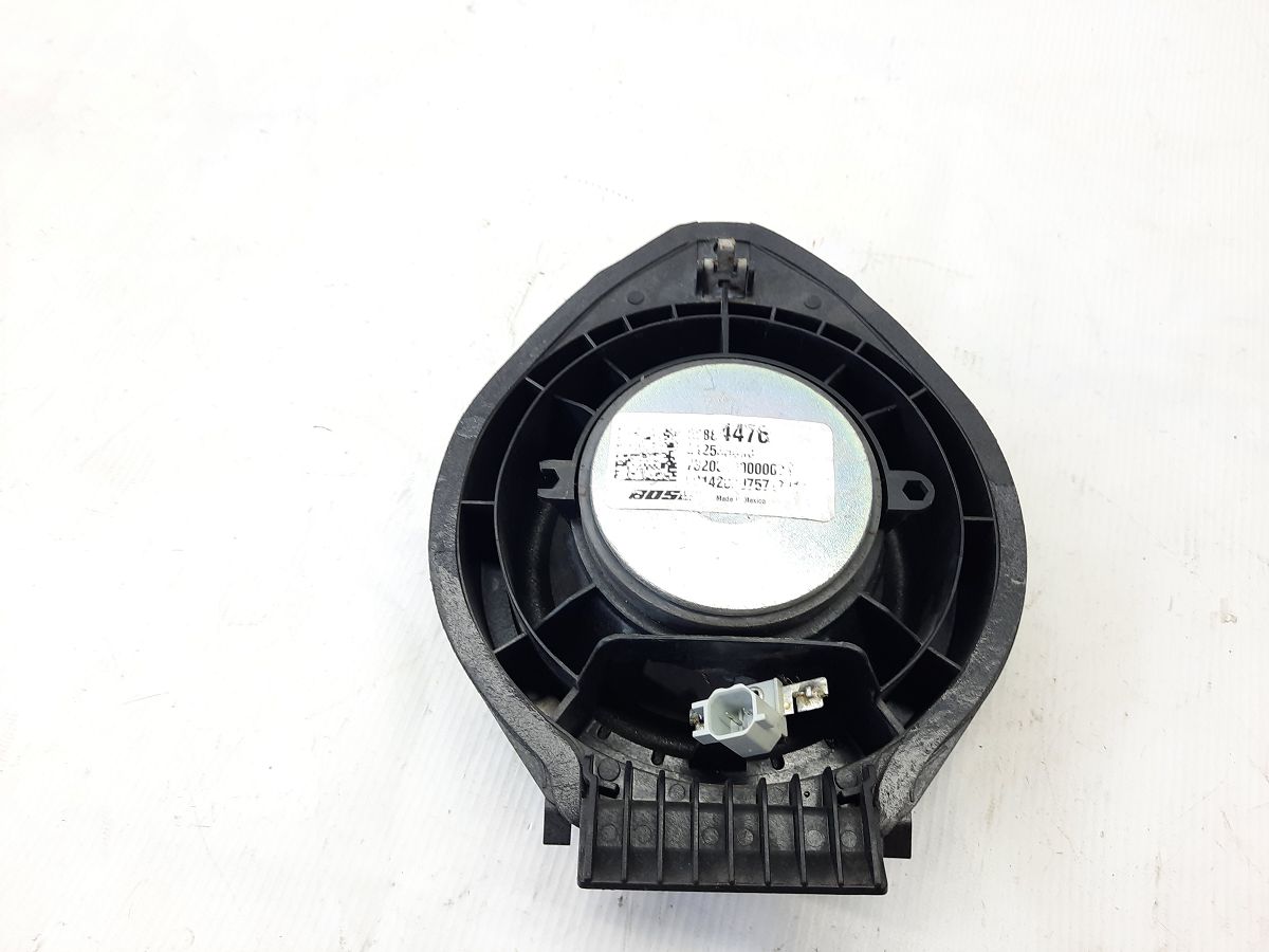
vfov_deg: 54.9
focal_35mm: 25
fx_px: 916
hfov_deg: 69.4
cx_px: 634
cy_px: 476
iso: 80
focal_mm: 4.6
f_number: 2
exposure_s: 1/50
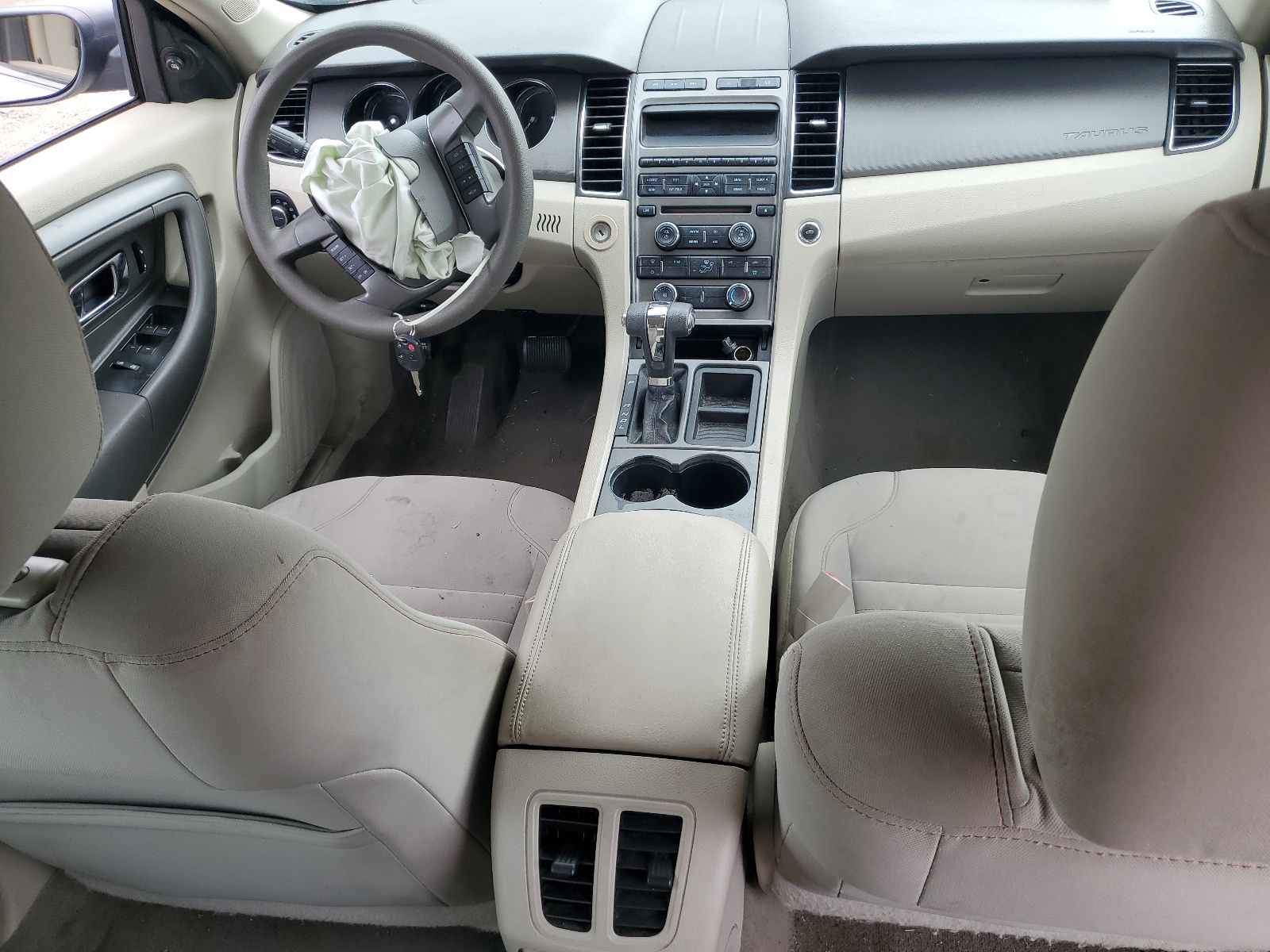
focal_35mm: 26
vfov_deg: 53.1
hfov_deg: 67.3
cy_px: 476
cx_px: 635
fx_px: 954
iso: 50
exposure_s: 1/294
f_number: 1.5
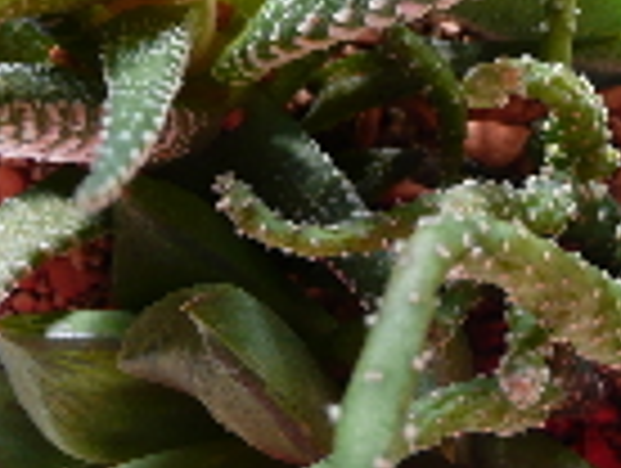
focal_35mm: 87
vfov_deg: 17.0
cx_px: 495
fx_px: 1563
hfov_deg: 22.2
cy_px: 279
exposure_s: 1/50
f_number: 3.3
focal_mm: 4.6
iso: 100
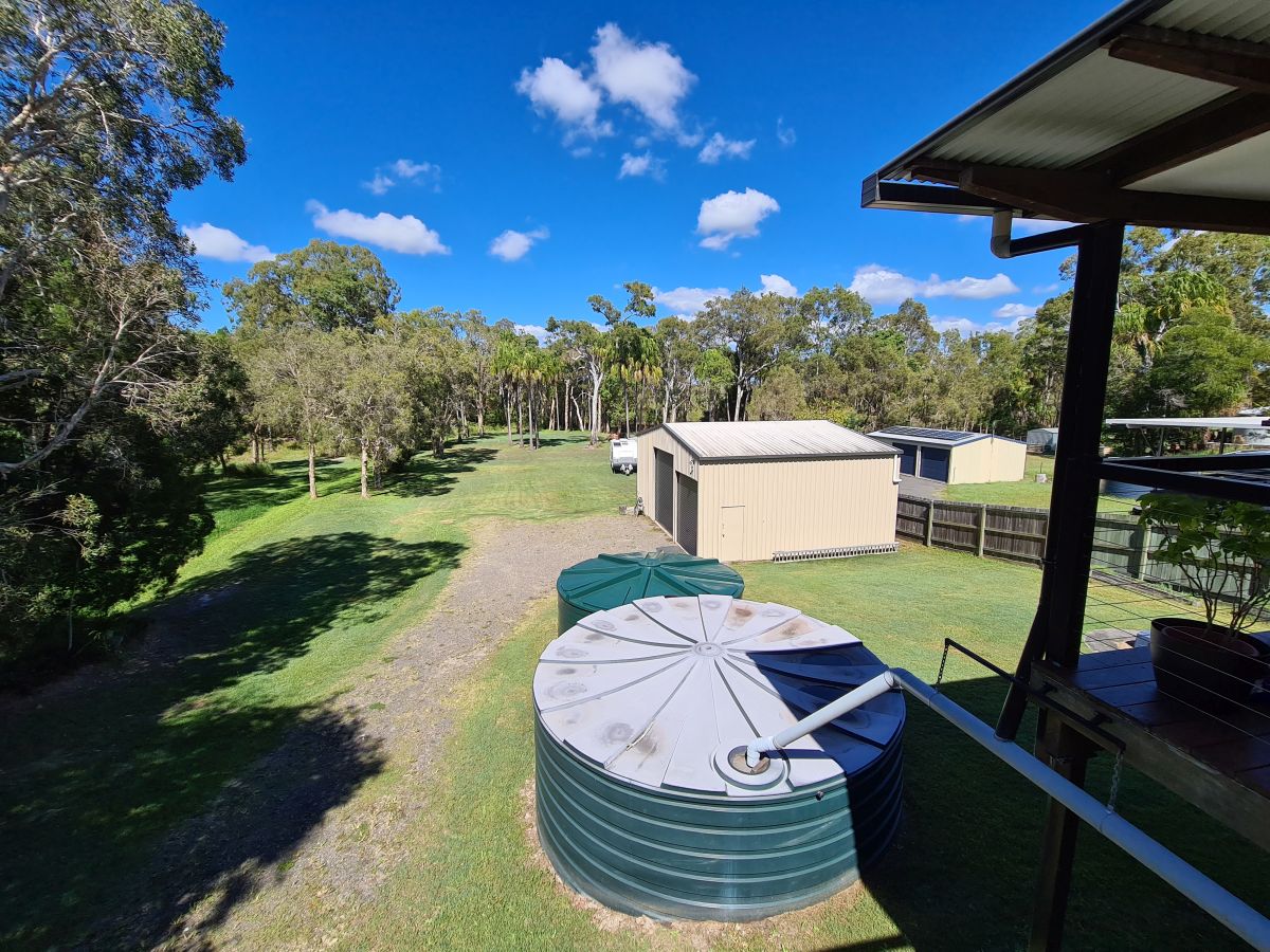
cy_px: 476
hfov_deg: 106.2
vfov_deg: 89.9
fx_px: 477
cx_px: 635
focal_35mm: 13
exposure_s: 1/2028
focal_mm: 2.22
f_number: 2.2
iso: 64
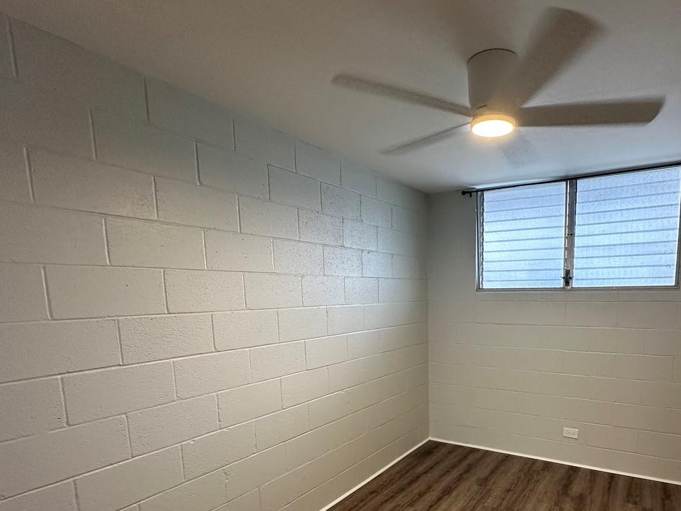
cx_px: 440
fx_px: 413
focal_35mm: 21
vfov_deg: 61.6
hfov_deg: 77.1
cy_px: 347
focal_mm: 2.22
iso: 200
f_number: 2.2
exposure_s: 1/120
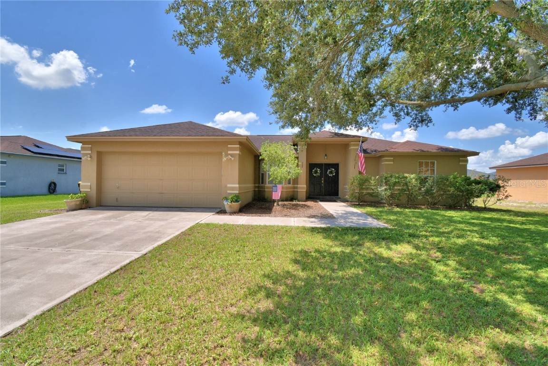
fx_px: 228
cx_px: 274
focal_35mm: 15
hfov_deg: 100.4
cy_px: 183
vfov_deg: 77.3
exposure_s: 1/250
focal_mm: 10
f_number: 10
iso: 100
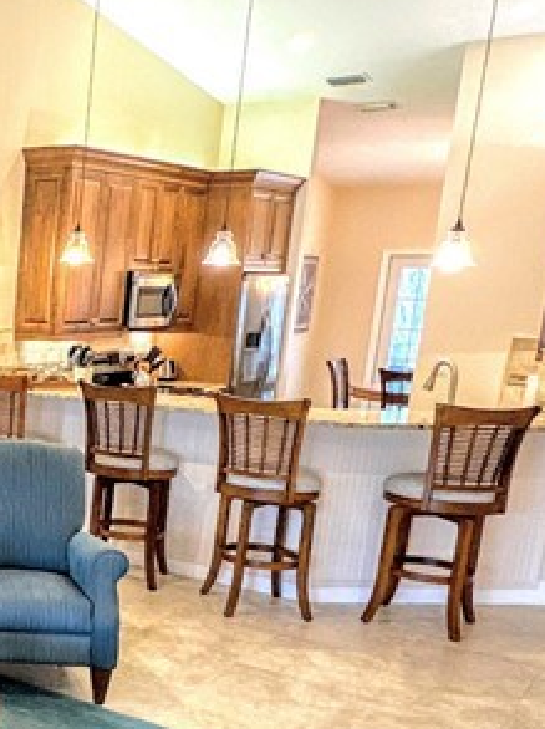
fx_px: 1031
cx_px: -264
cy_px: 505
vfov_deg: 38.4
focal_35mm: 49
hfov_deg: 23.8
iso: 320
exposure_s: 1/120
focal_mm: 2.22
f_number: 2.2
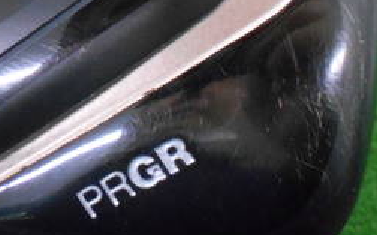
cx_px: 55
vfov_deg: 18.0
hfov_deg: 28.5
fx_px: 719
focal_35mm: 70
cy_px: -7
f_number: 3.2
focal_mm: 4.6
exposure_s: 1/125
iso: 800
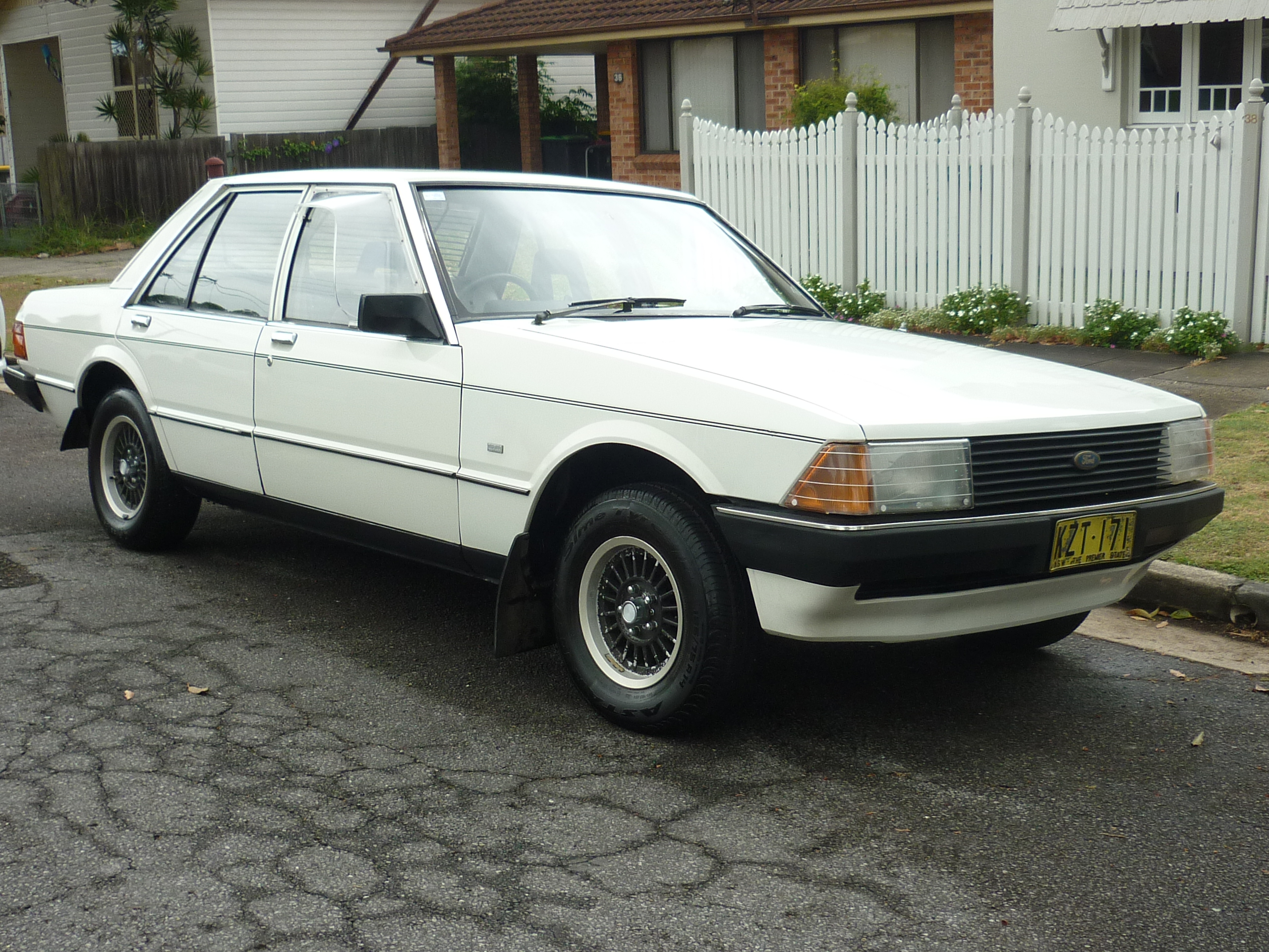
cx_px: 634
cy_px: 476
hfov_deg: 42.1
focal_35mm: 45
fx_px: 1650
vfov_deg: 32.2
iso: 80
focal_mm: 5.5
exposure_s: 1/320
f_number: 2.8
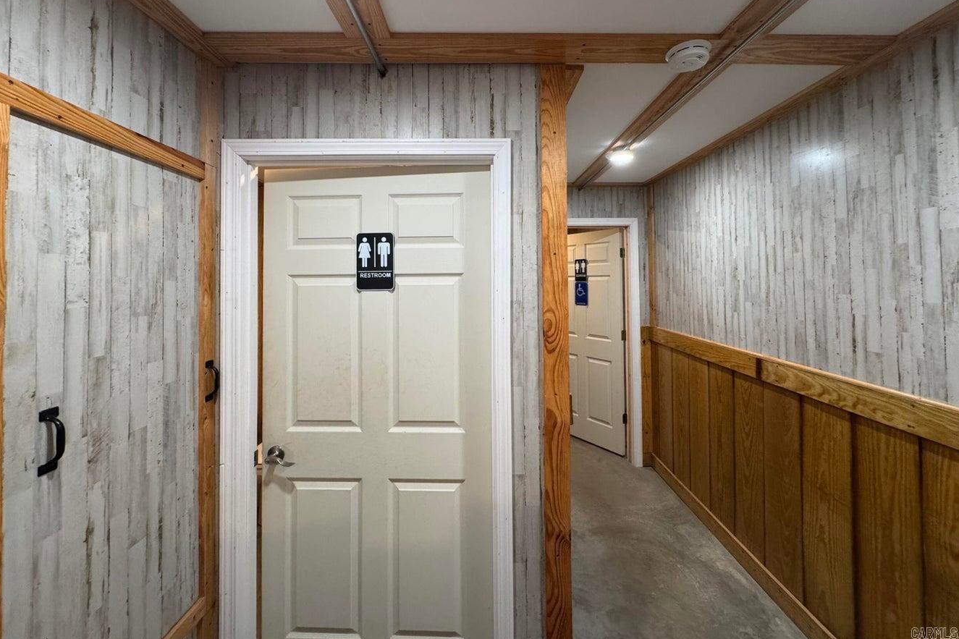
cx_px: 490
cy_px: 271
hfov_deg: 100.4
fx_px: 400
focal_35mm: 15
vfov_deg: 76.8
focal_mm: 2.22
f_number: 2.2
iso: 250
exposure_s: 1/120
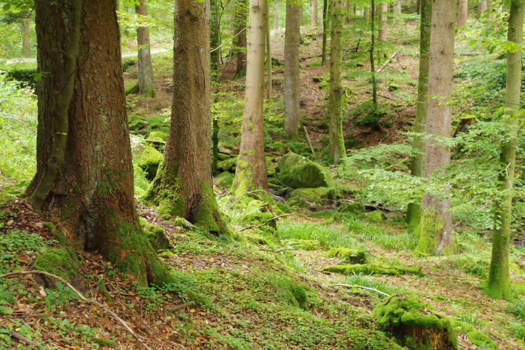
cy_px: 175
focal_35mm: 51
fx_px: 744
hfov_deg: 38.9
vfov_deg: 26.5
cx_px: 262
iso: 6400
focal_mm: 34
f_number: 6.3
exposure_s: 1/160
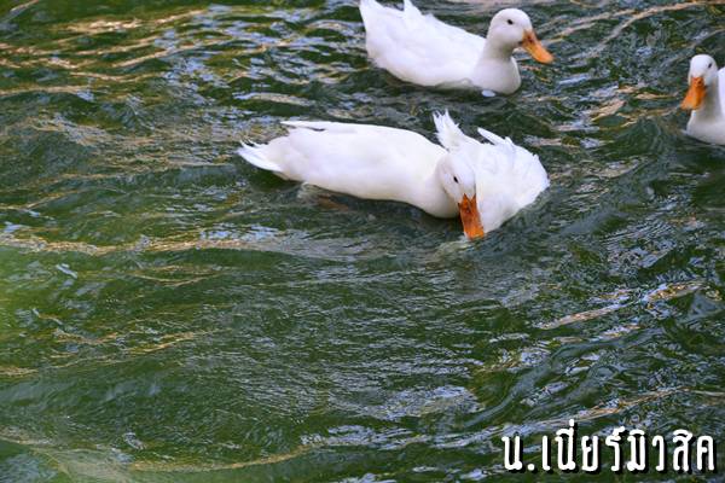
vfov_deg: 8.7
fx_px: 3172
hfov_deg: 13.0
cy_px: 242
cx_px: 362
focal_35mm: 158
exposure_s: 1/200
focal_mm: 105
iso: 400
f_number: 10
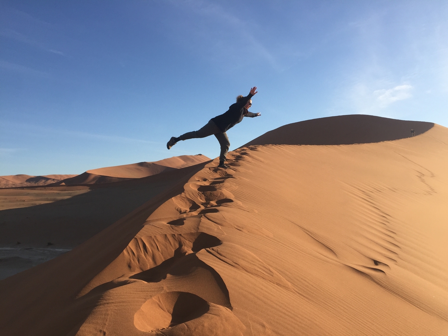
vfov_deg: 48.2
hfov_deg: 61.7
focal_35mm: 29
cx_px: 224
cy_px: 168
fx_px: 375
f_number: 2.2
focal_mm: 4.15
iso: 32
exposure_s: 1/1799
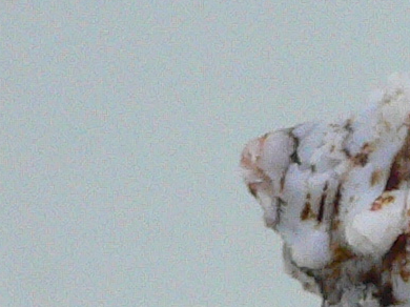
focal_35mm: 181
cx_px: 793
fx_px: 2142
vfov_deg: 8.1
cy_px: 402
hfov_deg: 10.2
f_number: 2.8
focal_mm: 4.6
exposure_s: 1/50
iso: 200
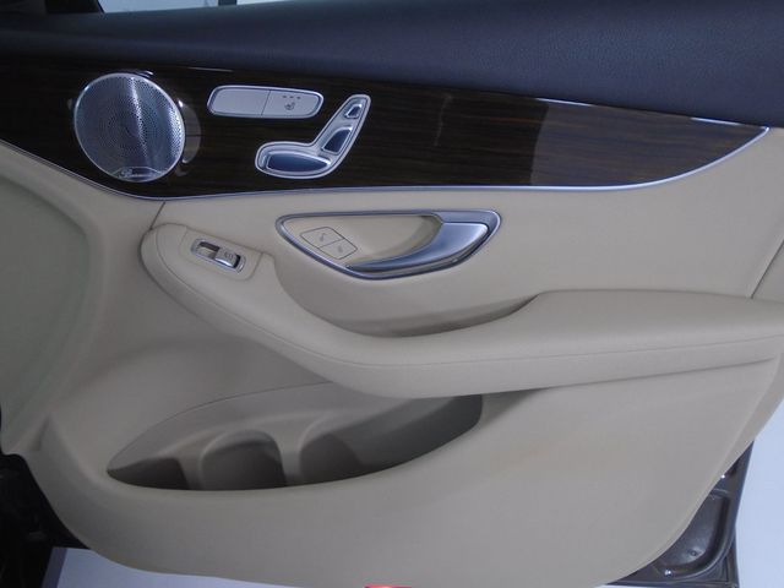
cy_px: 294
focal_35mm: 26
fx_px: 589
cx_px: 392
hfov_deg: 67.3
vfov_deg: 53.1
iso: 100
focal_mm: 4.6
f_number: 3.2
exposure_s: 1/160
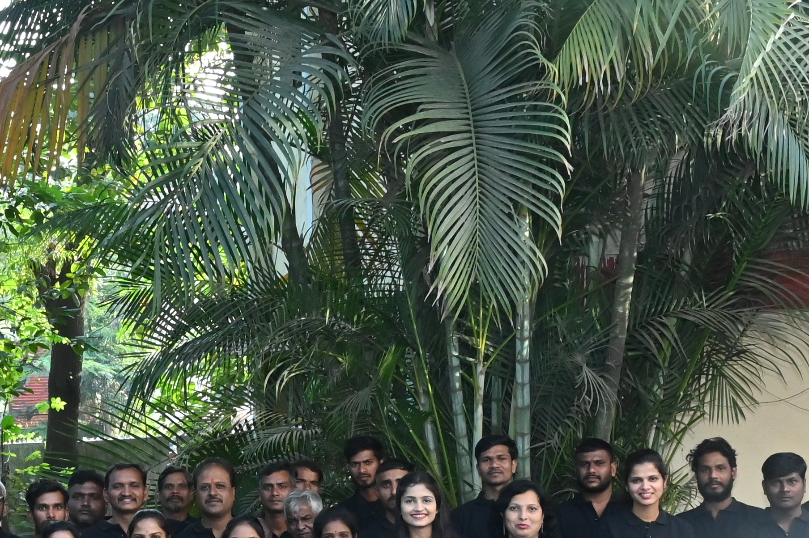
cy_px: 567
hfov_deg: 20.6
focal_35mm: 97
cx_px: 84
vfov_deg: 13.8
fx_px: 2178
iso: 1600
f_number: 9
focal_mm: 29
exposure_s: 1/200
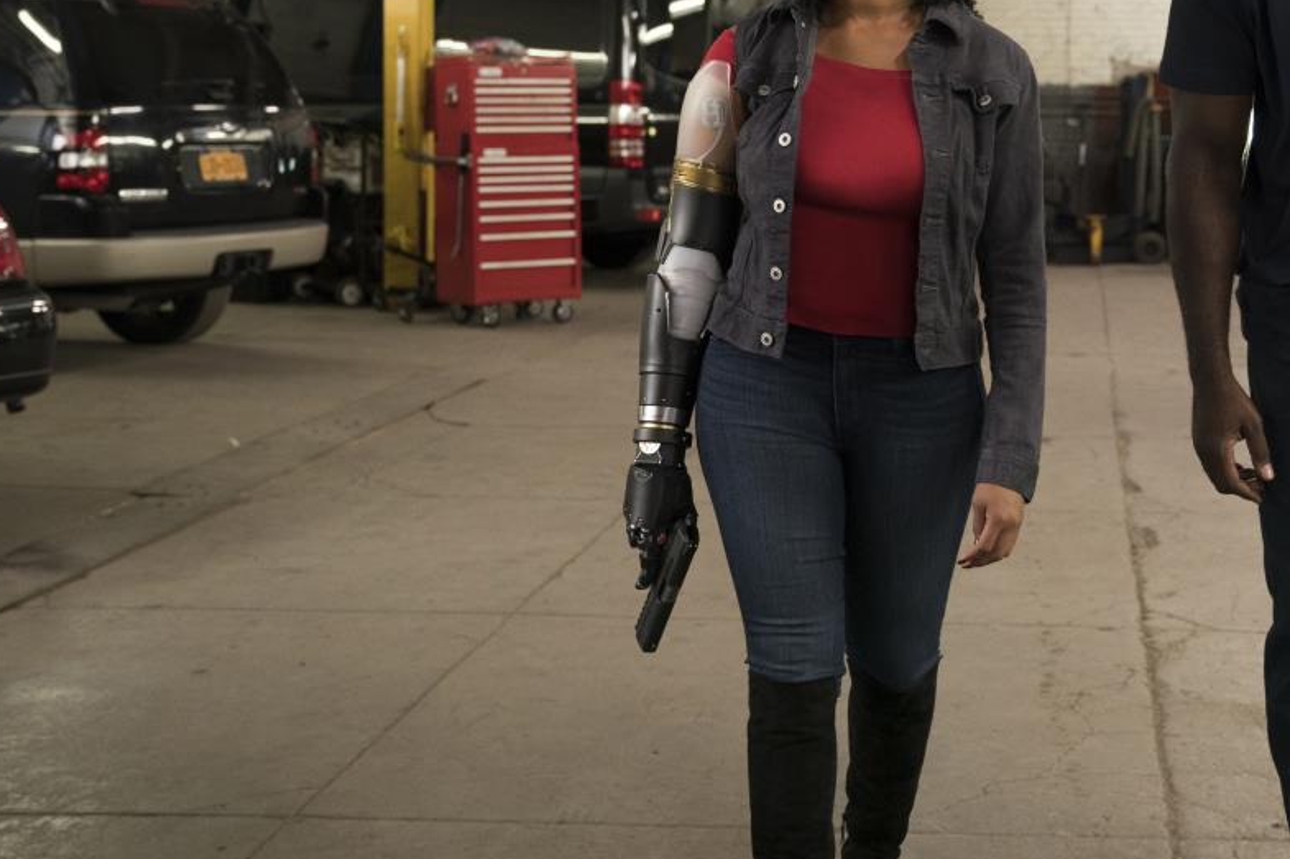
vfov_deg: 21.7
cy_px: 218
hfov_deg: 31.8
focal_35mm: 62
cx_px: 976
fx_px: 2221
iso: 3200
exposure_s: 1/125
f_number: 4
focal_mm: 38
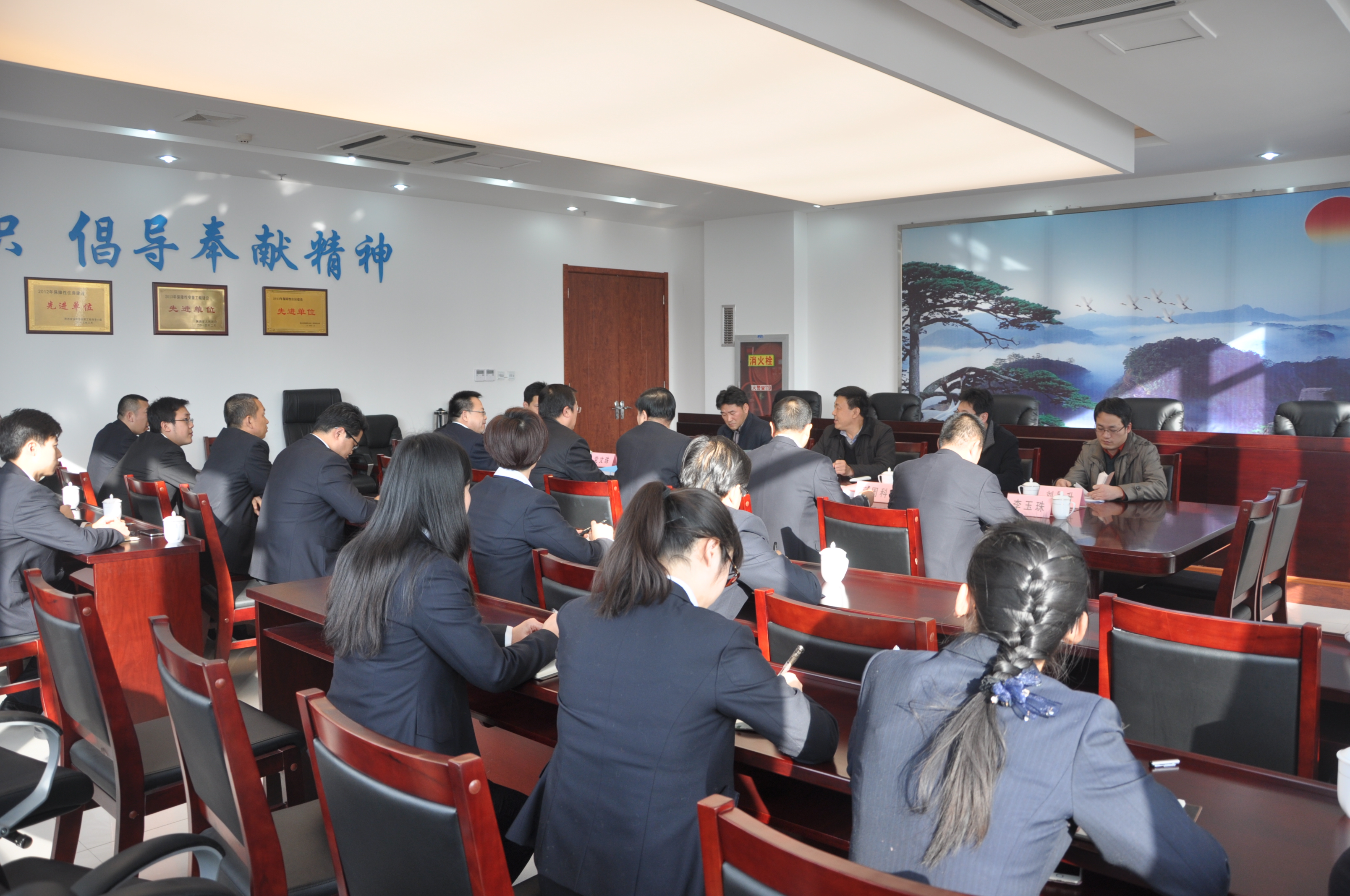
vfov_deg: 47.8
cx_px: 675
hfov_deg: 67.4
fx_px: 1011
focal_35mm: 27
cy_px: 448
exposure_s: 1/60
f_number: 4
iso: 200
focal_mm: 18
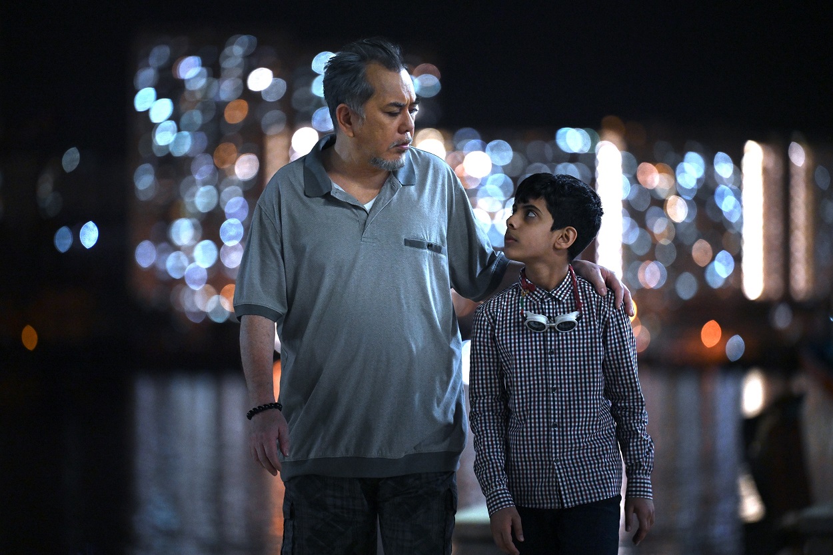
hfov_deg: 10.3
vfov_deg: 6.9
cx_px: 416
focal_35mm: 200
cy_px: 278
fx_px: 4627
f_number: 2.8
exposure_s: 1/125
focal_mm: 200
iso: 4000
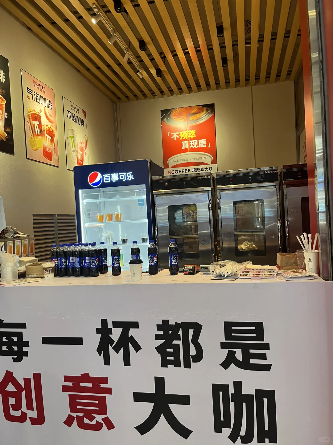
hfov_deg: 53.1
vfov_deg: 67.3
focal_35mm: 26
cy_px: 222
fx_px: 333
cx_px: 166
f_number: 1.6
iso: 100
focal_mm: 5.1
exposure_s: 1/50
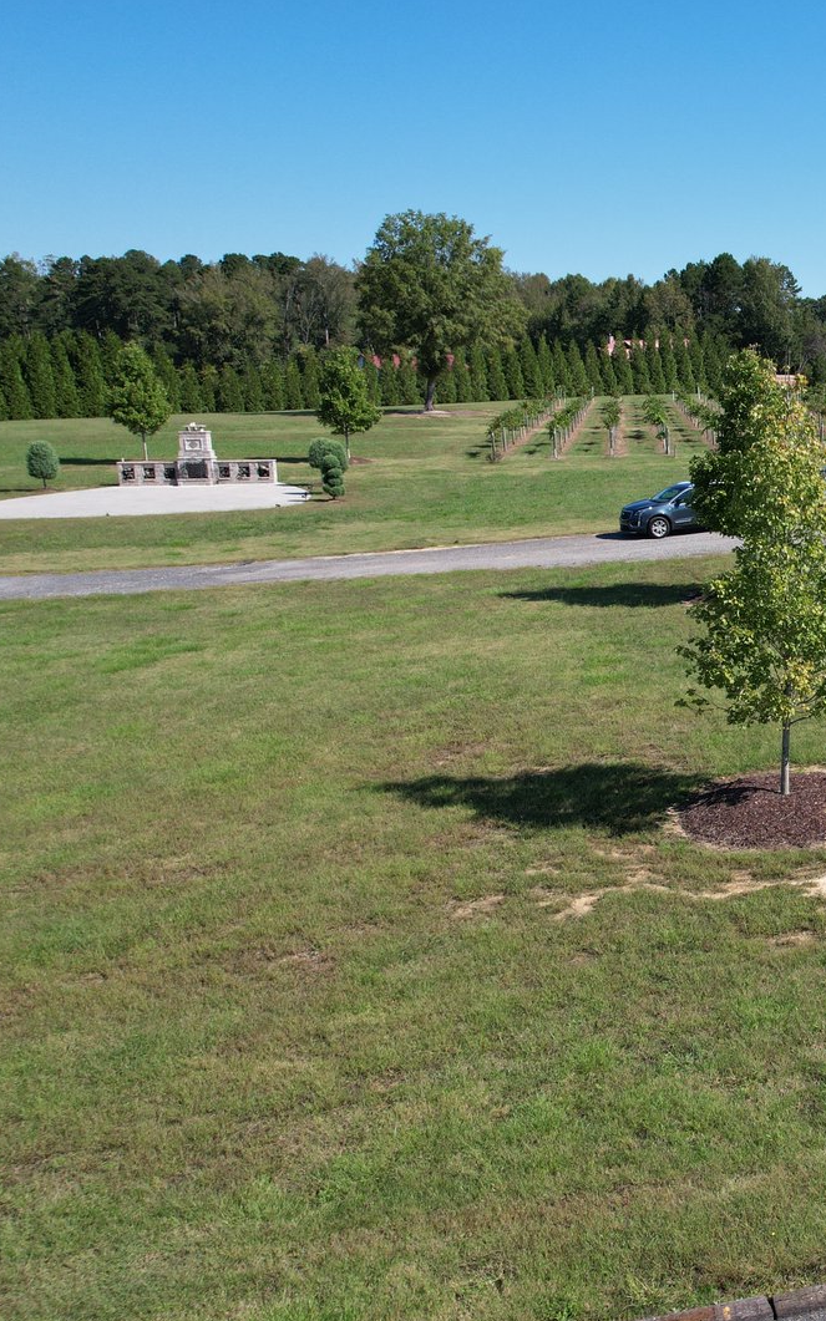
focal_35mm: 36
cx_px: 928
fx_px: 1297
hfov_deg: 31.1
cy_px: 659
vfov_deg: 54.0
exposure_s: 1/1500
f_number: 2.8
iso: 100
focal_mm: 8.38
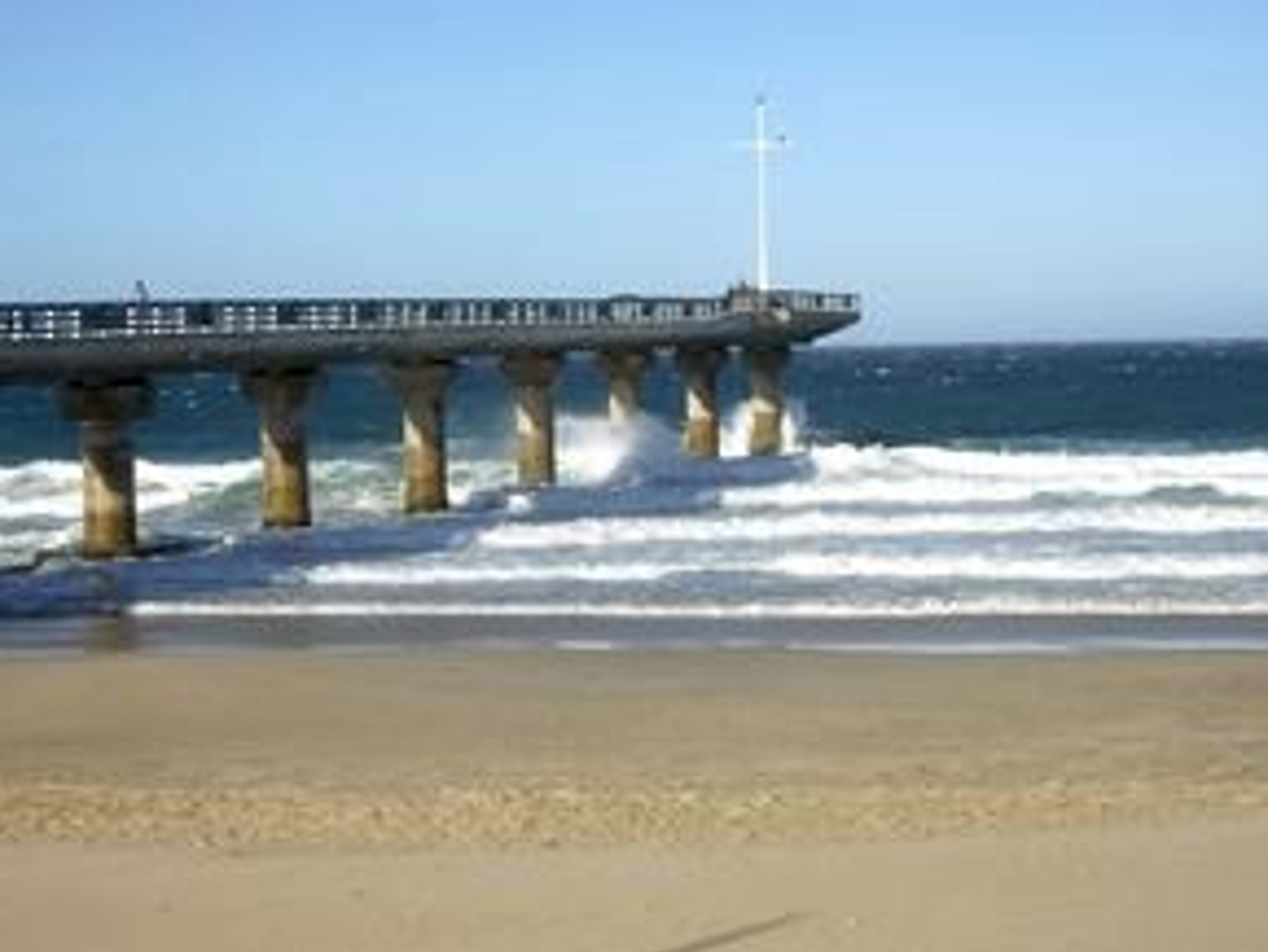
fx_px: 2932
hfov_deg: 24.4
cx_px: 605
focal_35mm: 80
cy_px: 437
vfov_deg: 18.4
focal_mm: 10.7
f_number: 3.6
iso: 100
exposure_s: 1/1000
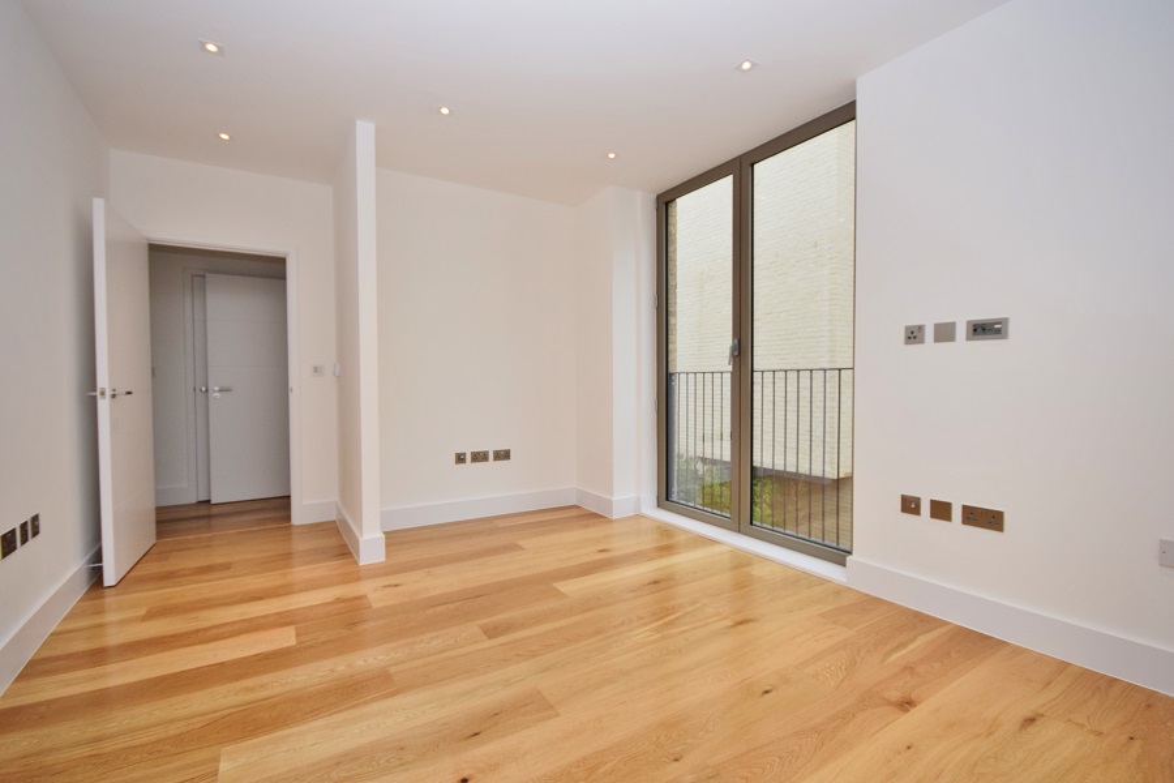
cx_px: 587
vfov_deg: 77.3
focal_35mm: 15
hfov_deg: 100.4
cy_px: 392
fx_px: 489
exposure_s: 1/125
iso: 640
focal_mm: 10
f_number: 5.6
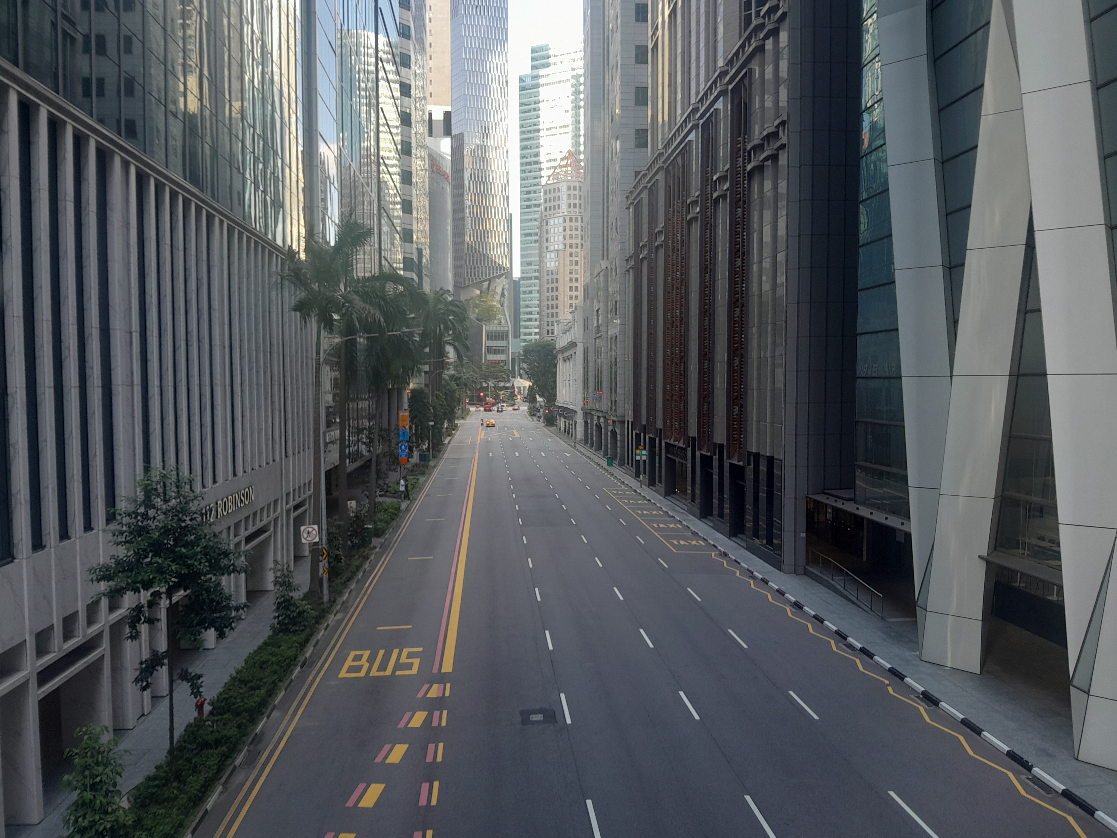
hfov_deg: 67.3
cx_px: 558
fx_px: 839
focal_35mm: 26
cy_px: 419
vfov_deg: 53.1
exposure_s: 1/50
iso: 40
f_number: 1.8
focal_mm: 3.98
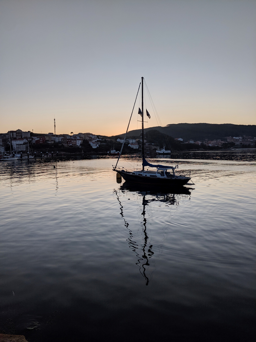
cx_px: 128
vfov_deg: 65.3
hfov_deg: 51.4
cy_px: 171
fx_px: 266
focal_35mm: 27
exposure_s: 1/1672
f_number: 1.8
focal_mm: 4.44
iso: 47
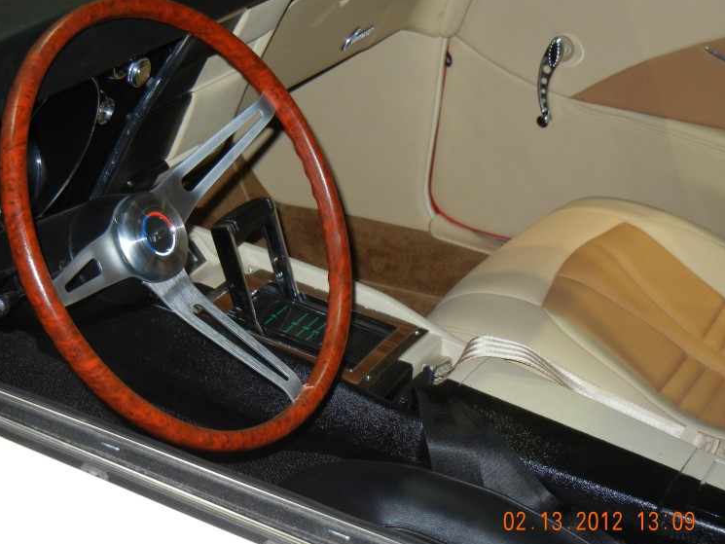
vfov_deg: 20.2
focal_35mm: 73
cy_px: 290
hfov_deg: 26.7
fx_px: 1529
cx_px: 353
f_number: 4.1
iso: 329
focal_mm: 12.2
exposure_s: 1/30
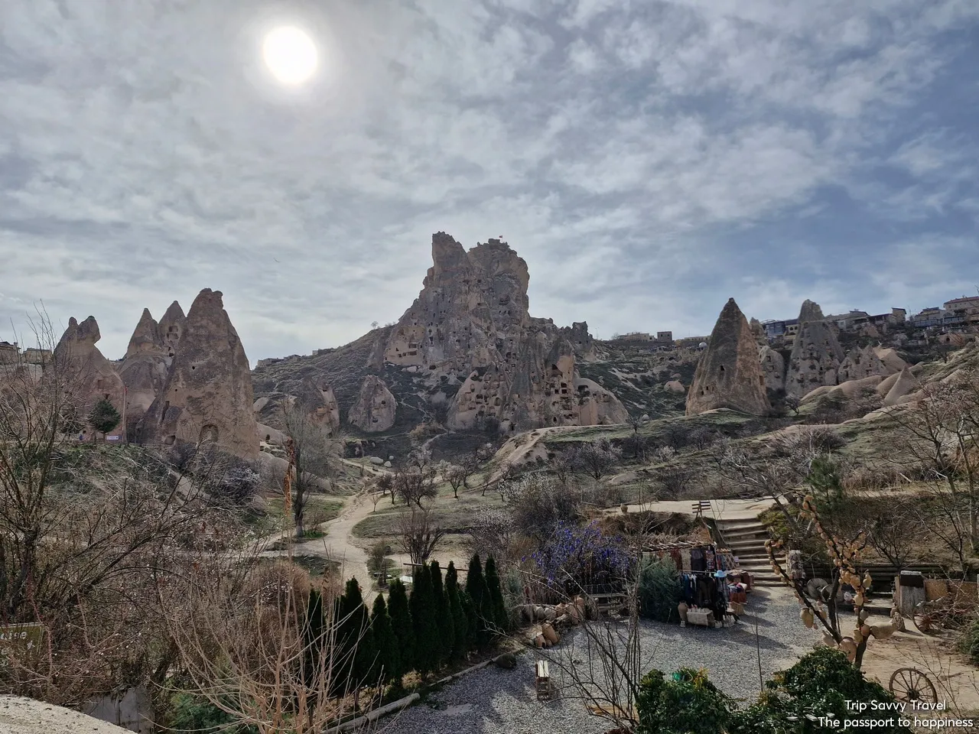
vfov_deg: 58.9
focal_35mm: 23
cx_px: 490
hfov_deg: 73.9
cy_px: 367
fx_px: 650
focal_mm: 5.54
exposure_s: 1/6912
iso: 50
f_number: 1.8
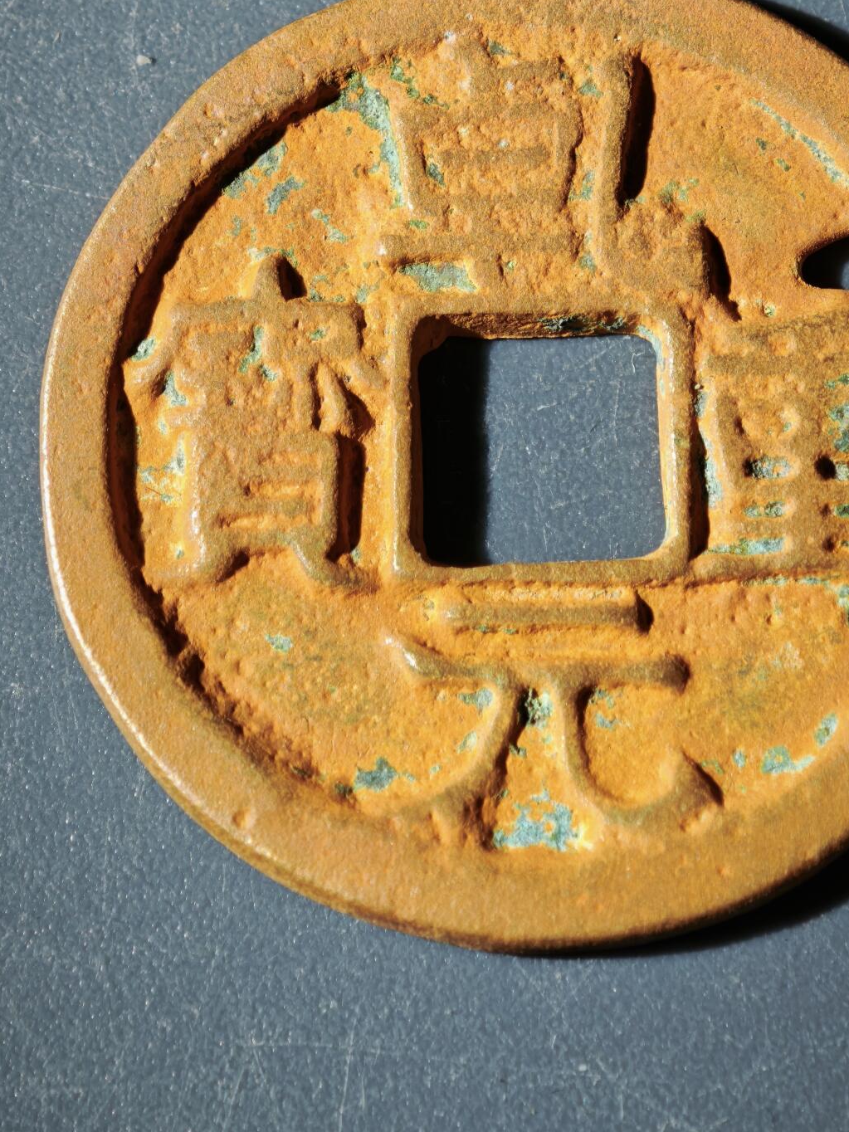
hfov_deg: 11.2
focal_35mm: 132
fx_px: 4317
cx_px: 505
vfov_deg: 14.9
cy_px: 398
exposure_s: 1/100
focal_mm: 9
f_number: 2
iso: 250
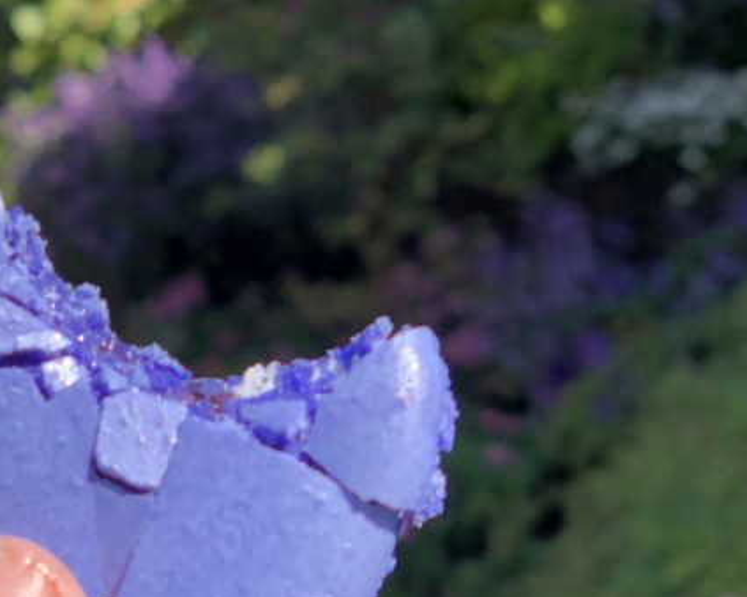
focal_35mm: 144
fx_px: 3182
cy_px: 298
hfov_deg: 13.3
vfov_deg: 10.7
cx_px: 154
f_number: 2.4
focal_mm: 6
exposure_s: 1/268
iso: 16
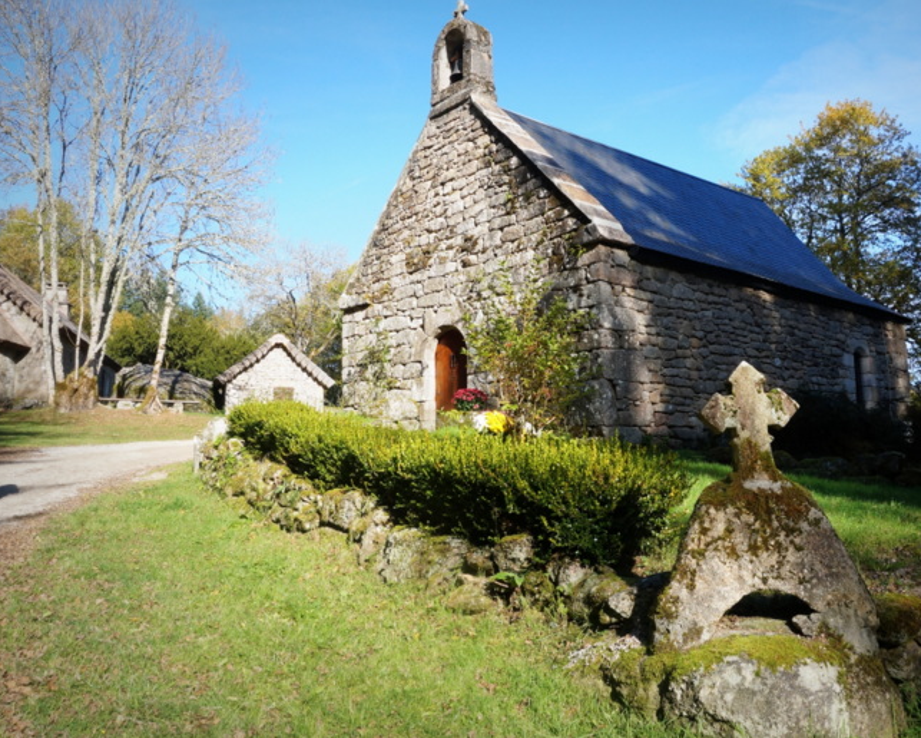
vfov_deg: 51.6
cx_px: 566
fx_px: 764
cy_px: 359
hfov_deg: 61.5
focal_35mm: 28
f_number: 11
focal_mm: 16
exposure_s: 1/200
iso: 400
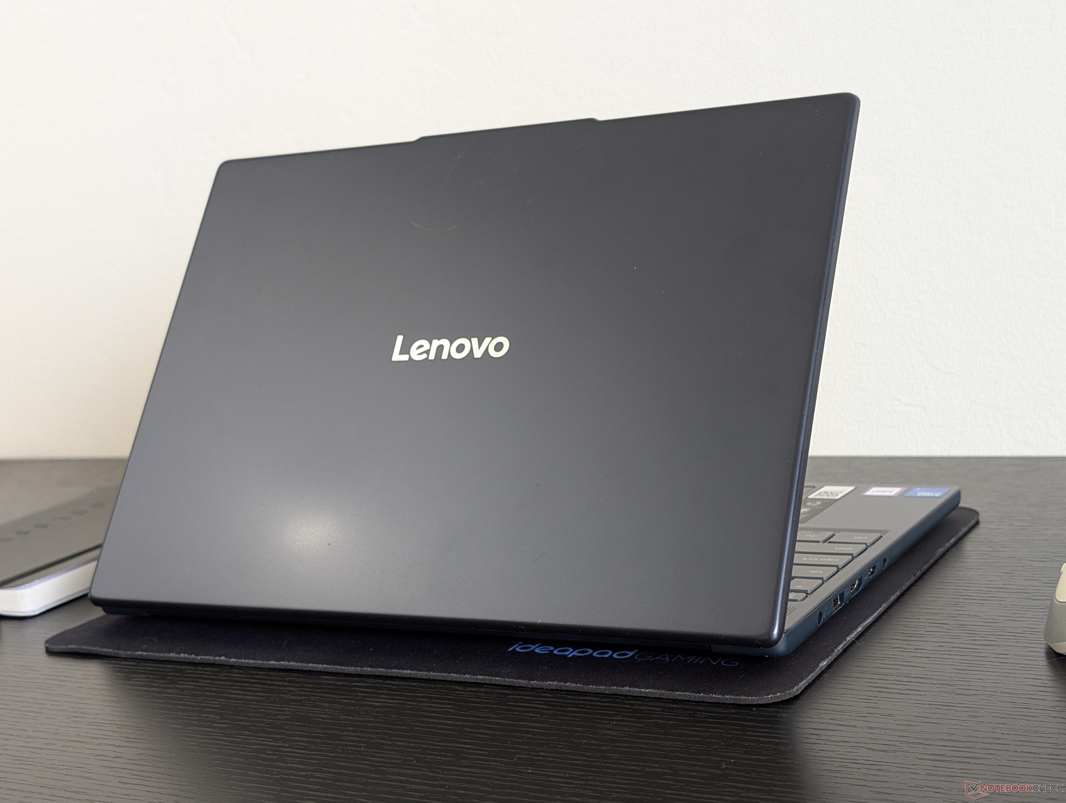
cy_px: 402
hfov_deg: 38.9
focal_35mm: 49
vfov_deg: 29.7
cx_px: 533
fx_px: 1511
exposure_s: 1/24
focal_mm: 6.9
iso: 45
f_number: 1.68
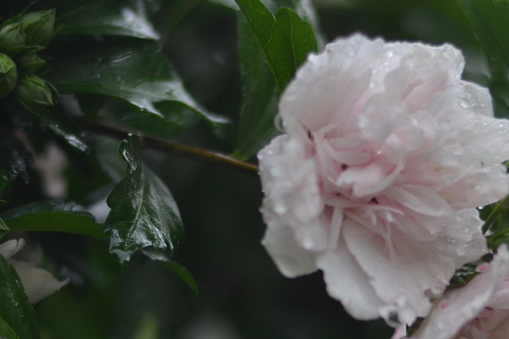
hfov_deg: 12.1
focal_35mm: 169
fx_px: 2389
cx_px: 372
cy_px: 323
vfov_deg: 8.1
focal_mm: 50
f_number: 1.8
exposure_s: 1/1000
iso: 200
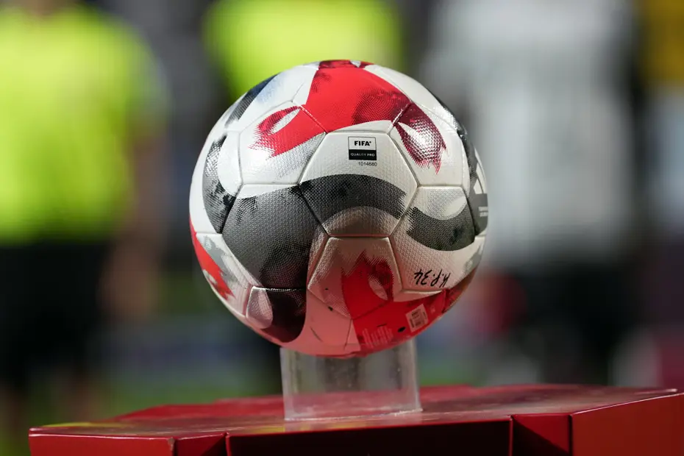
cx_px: 342
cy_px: 228
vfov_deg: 4.6
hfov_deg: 6.9
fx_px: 5700
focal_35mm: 300
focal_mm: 200
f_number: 2.8
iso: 1600
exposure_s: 1/1600
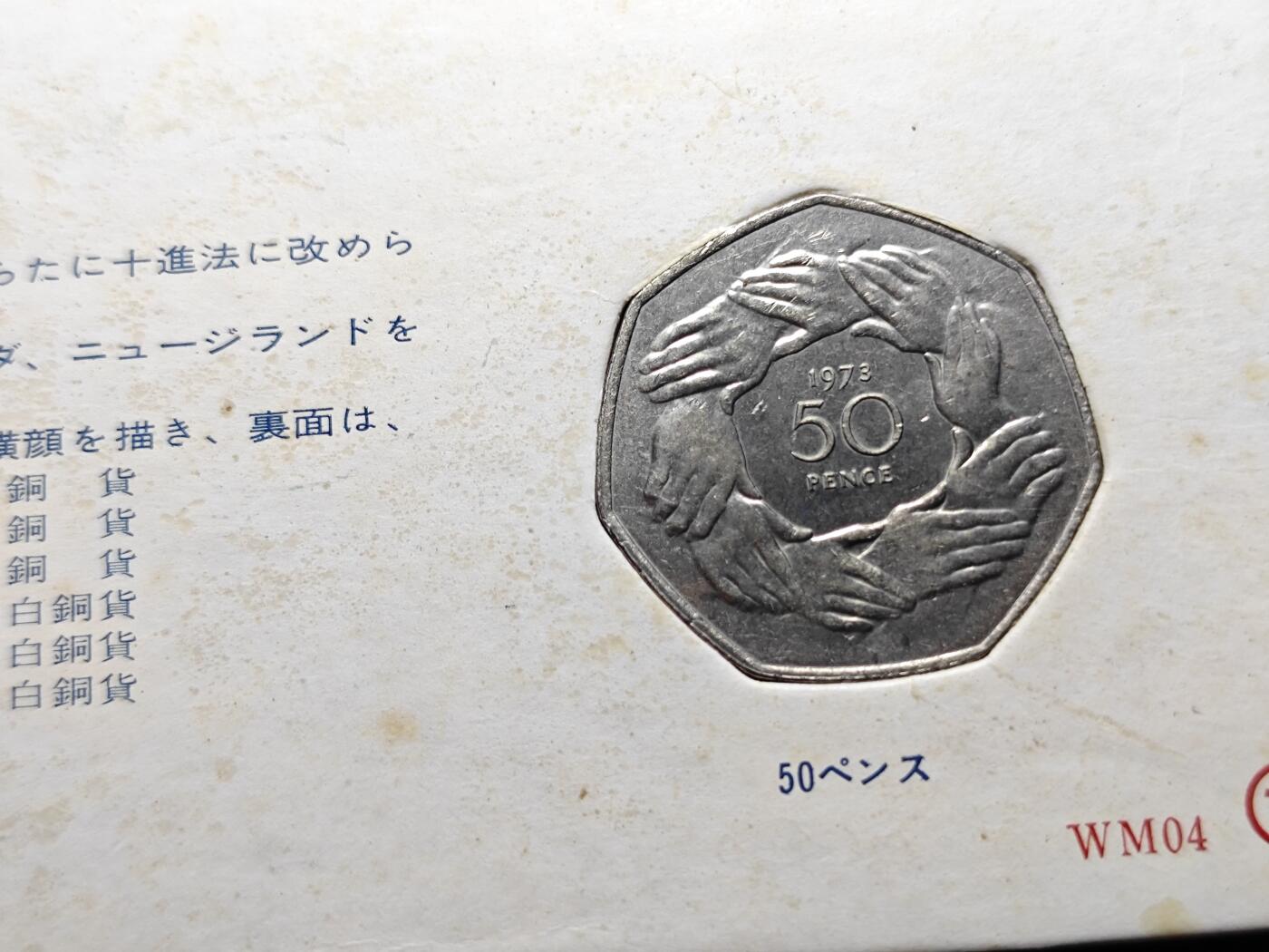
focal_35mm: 49
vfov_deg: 29.7
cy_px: 476
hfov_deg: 38.9
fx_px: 1796
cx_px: 634
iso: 320
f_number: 1.6
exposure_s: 1/100
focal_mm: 5.84
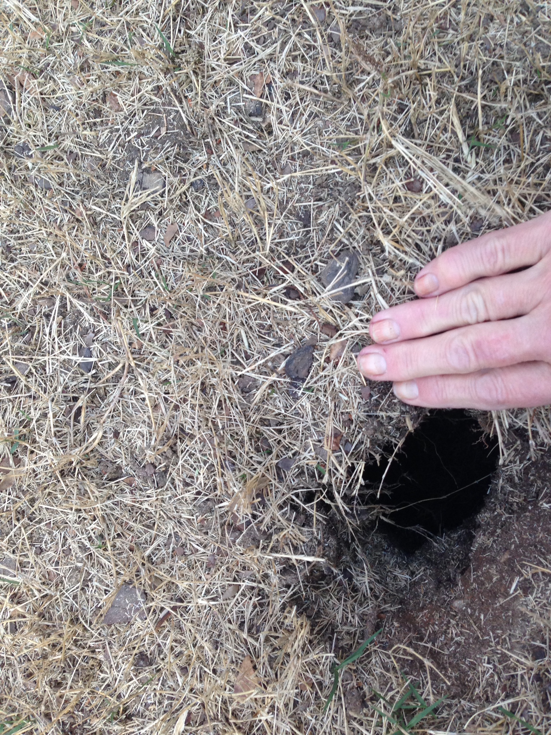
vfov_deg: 55.4
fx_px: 700
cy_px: 368
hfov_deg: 42.9
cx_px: 276
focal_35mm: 33
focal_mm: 4.12
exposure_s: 1/120
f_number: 2.4
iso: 100
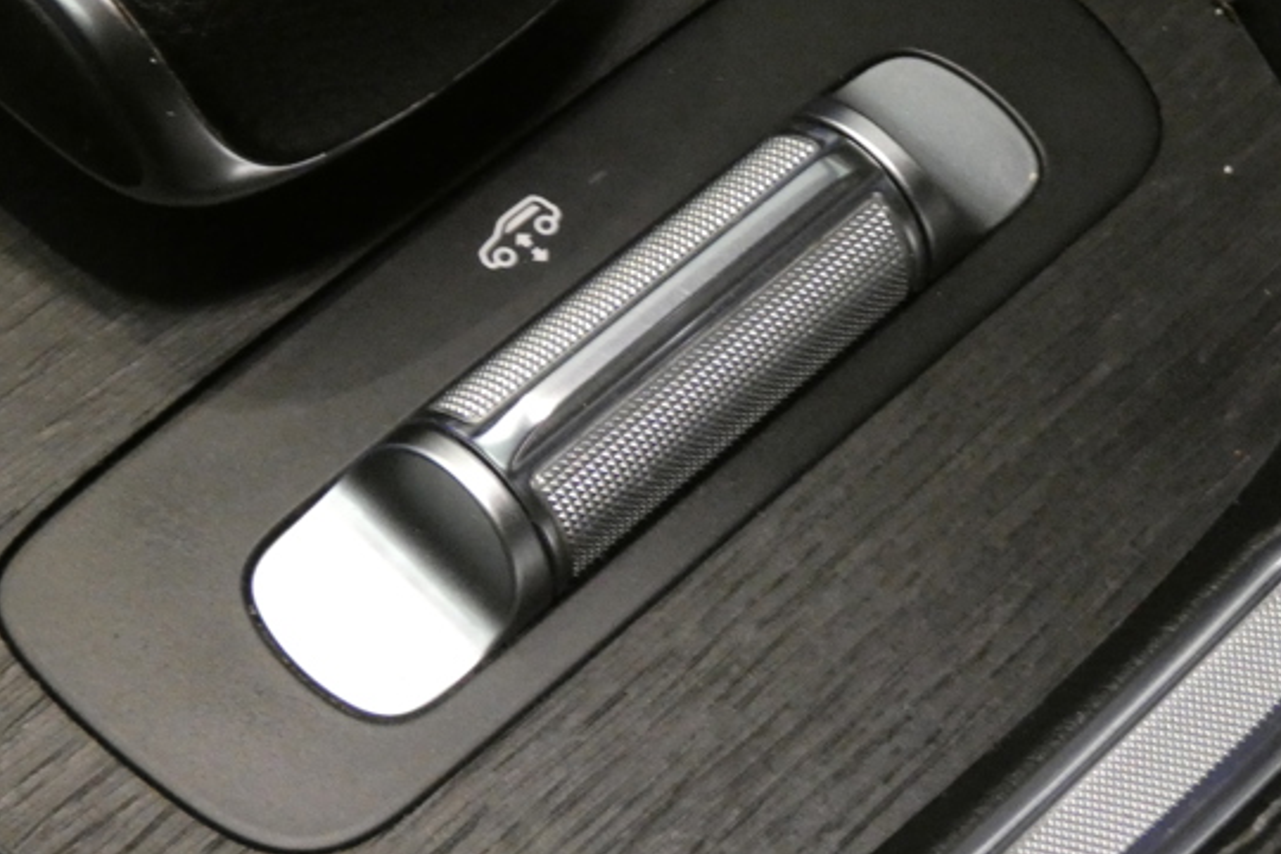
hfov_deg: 21.0
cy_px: 247
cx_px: 605
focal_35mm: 97
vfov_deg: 14.1
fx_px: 3451
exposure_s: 1/10
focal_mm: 11.3
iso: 1600
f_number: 4.2
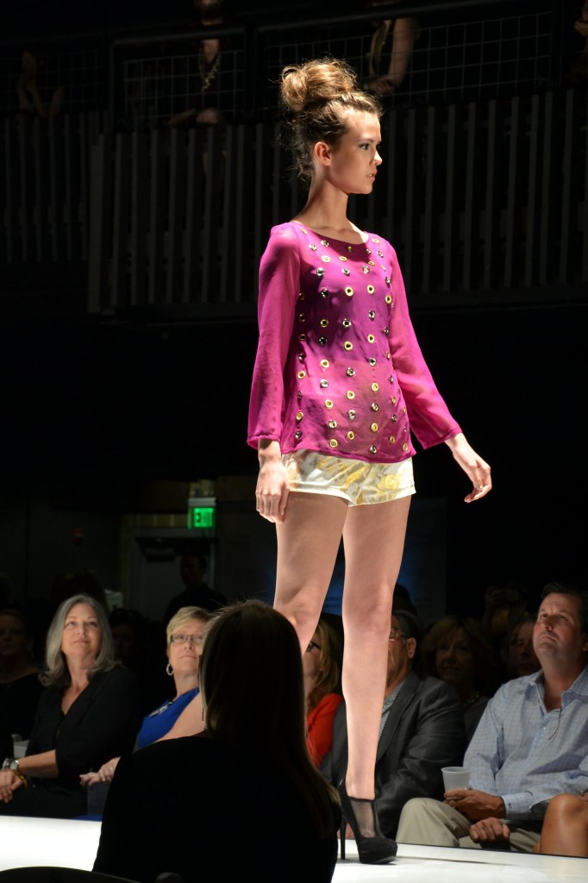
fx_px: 2574
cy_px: 442
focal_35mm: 105
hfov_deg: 13.0
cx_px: 294
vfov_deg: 19.5
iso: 720
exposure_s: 1/60
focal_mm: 70
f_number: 5.3
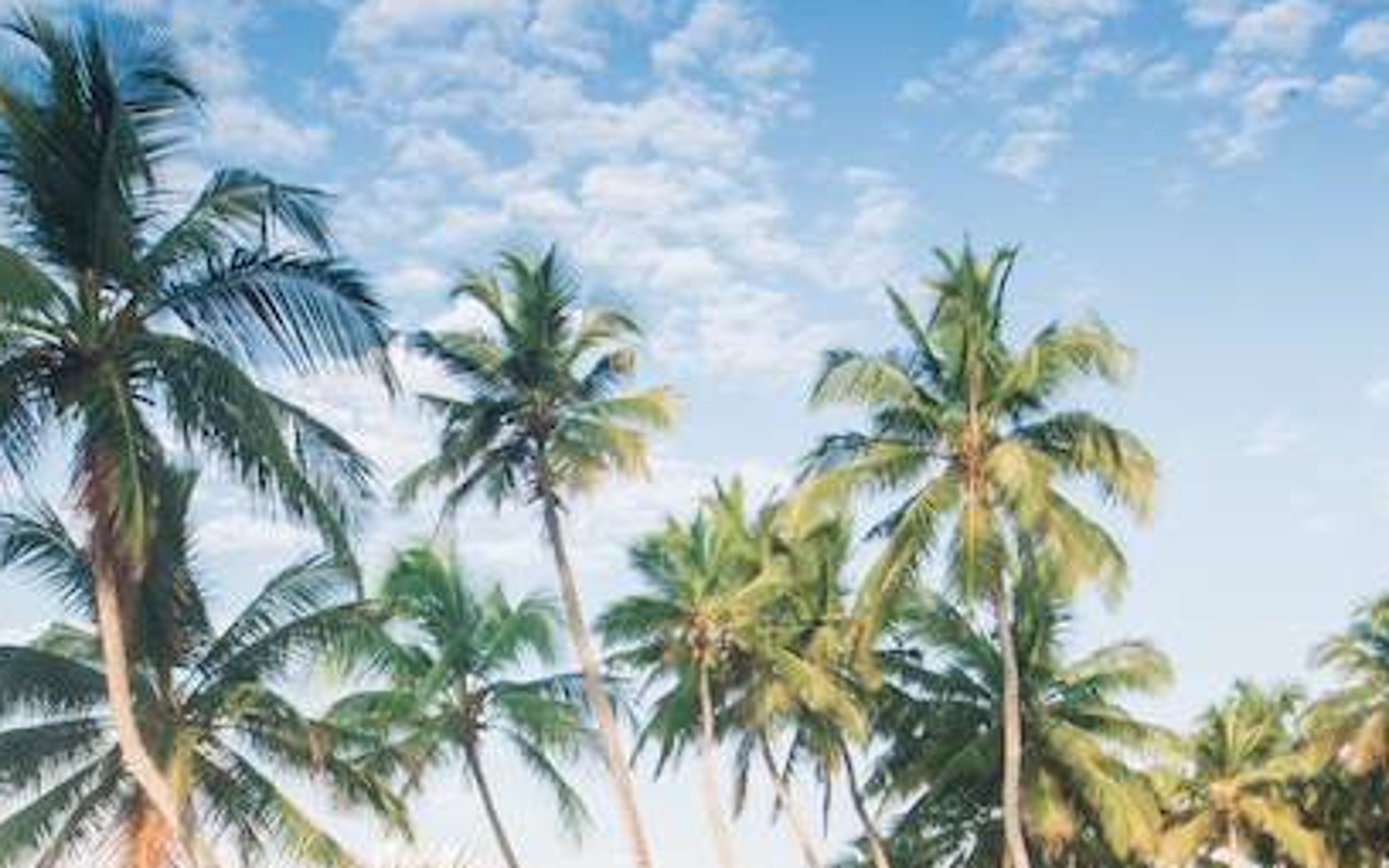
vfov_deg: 25.6
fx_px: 1590
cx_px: 637
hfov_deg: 47.1
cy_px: 1166
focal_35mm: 42
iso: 64
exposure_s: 1/5
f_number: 22
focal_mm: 14
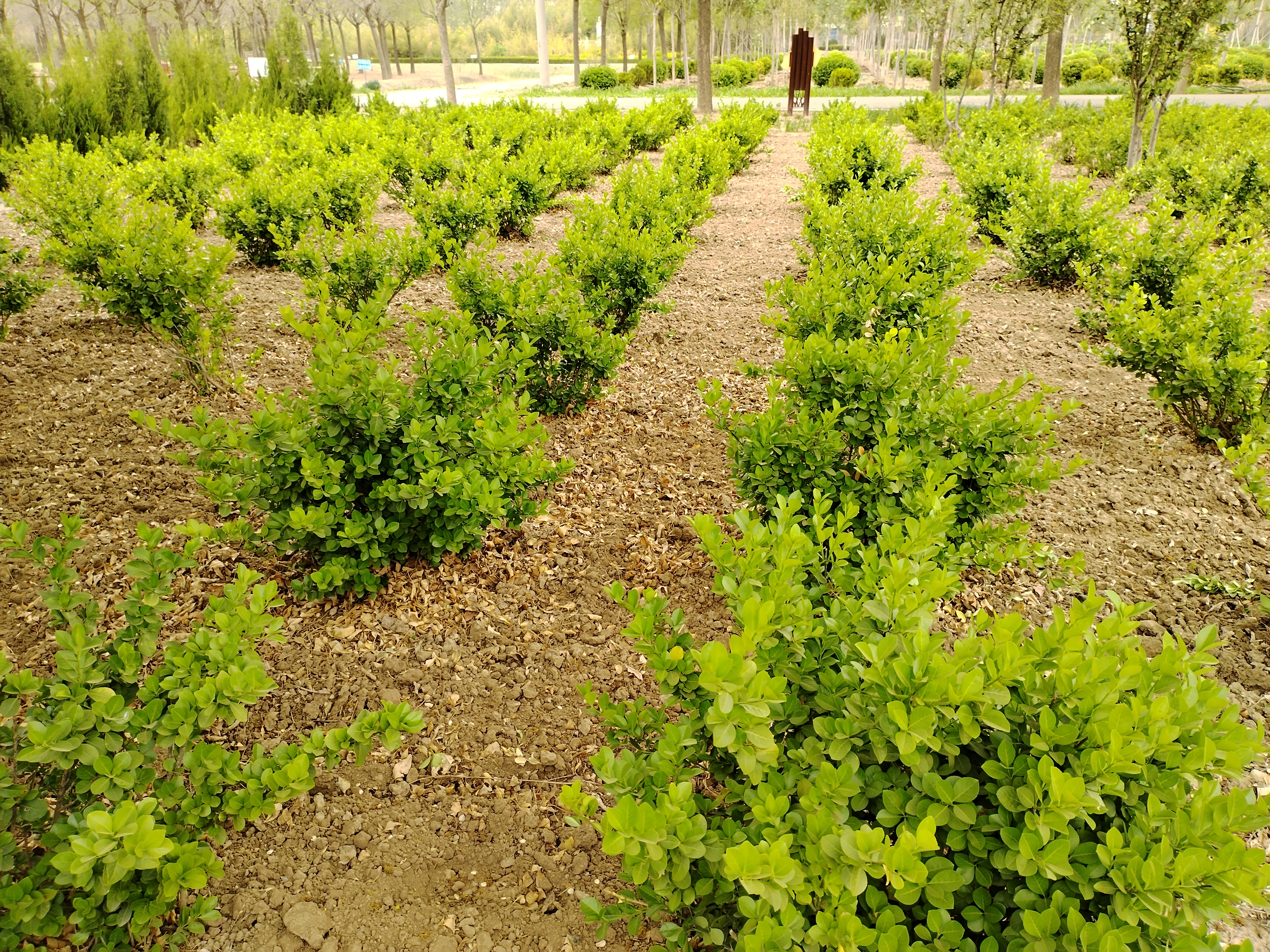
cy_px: 476
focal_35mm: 26
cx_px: 635
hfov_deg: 67.3
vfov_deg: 53.1
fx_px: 954
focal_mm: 4.26
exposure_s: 1/128
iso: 100
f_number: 1.8
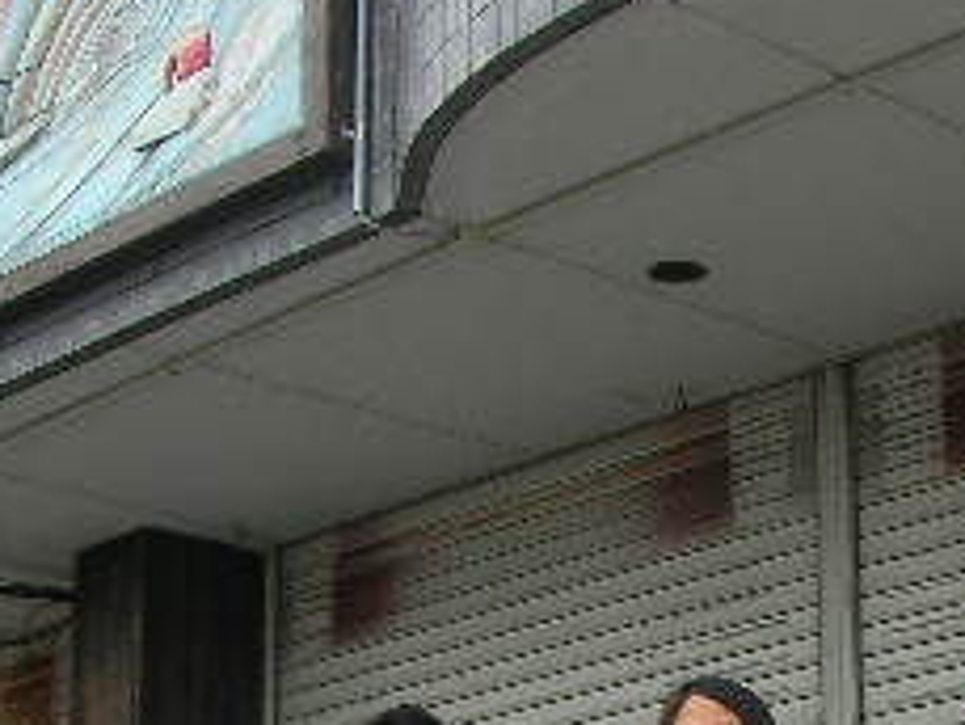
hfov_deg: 18.4
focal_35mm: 106
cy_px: 948
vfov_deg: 13.5
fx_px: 2957
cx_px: 759
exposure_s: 1/150
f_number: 3.5
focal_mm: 6.3
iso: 50
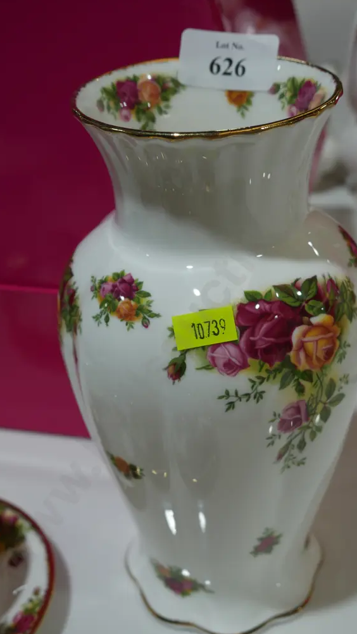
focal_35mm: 49
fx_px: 824
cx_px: 199
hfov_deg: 24.4
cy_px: 316
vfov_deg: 42.1
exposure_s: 1/125
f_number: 4.7
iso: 200
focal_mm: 22
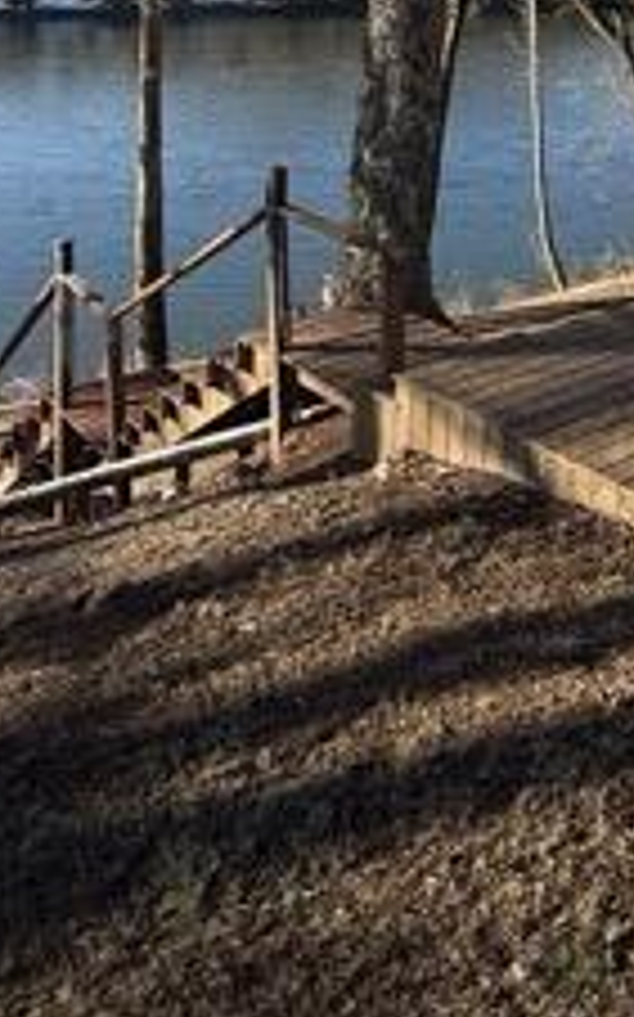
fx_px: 1163
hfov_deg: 27.5
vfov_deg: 40.0
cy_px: -54
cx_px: 719
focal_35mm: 42
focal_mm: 2.22
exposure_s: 1/985
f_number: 2.2
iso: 50
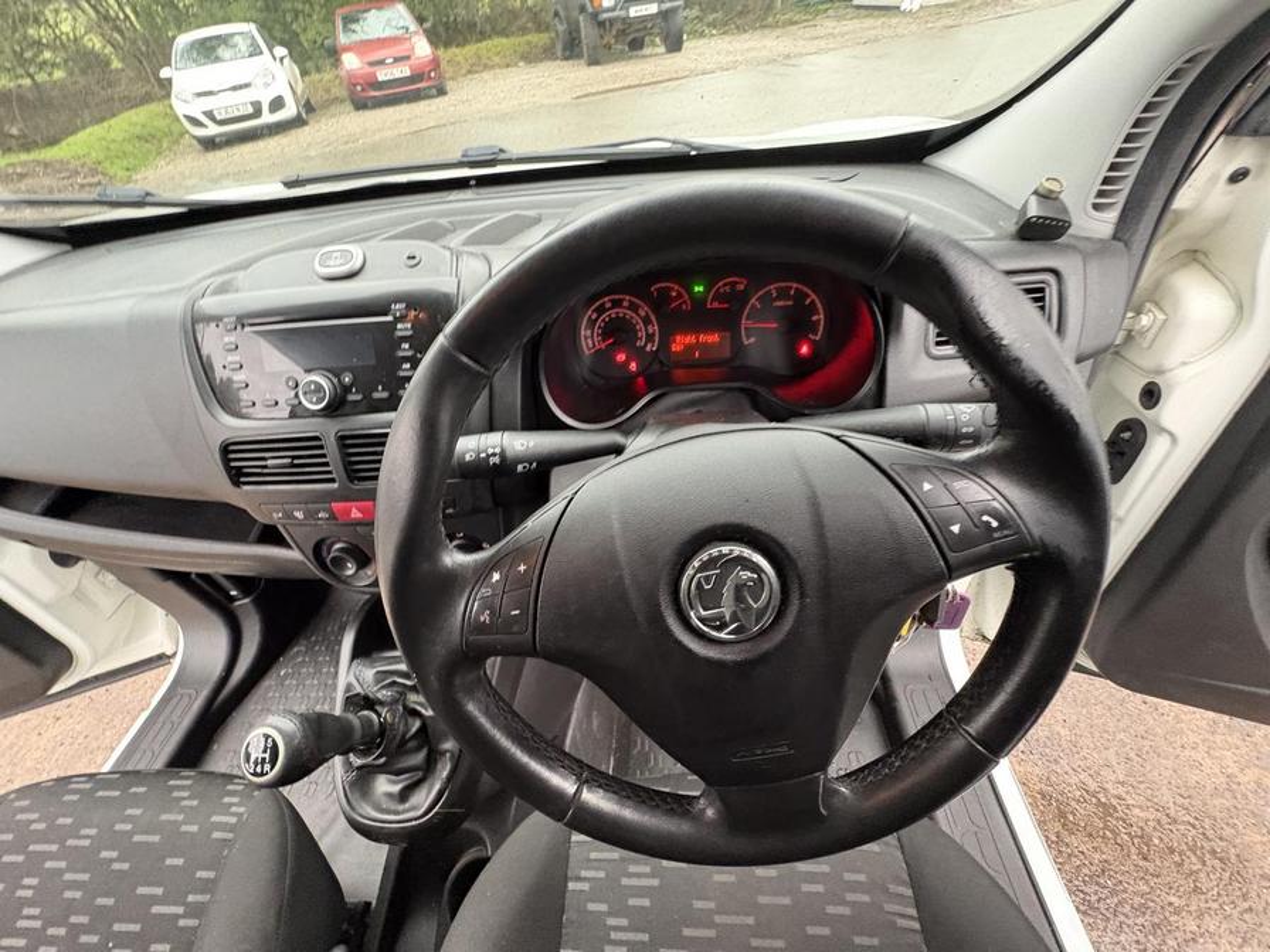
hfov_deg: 102.1
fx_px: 514
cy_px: 476
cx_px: 635
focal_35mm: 14
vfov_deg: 85.7
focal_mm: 2.22
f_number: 2.2
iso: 800
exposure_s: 1/60
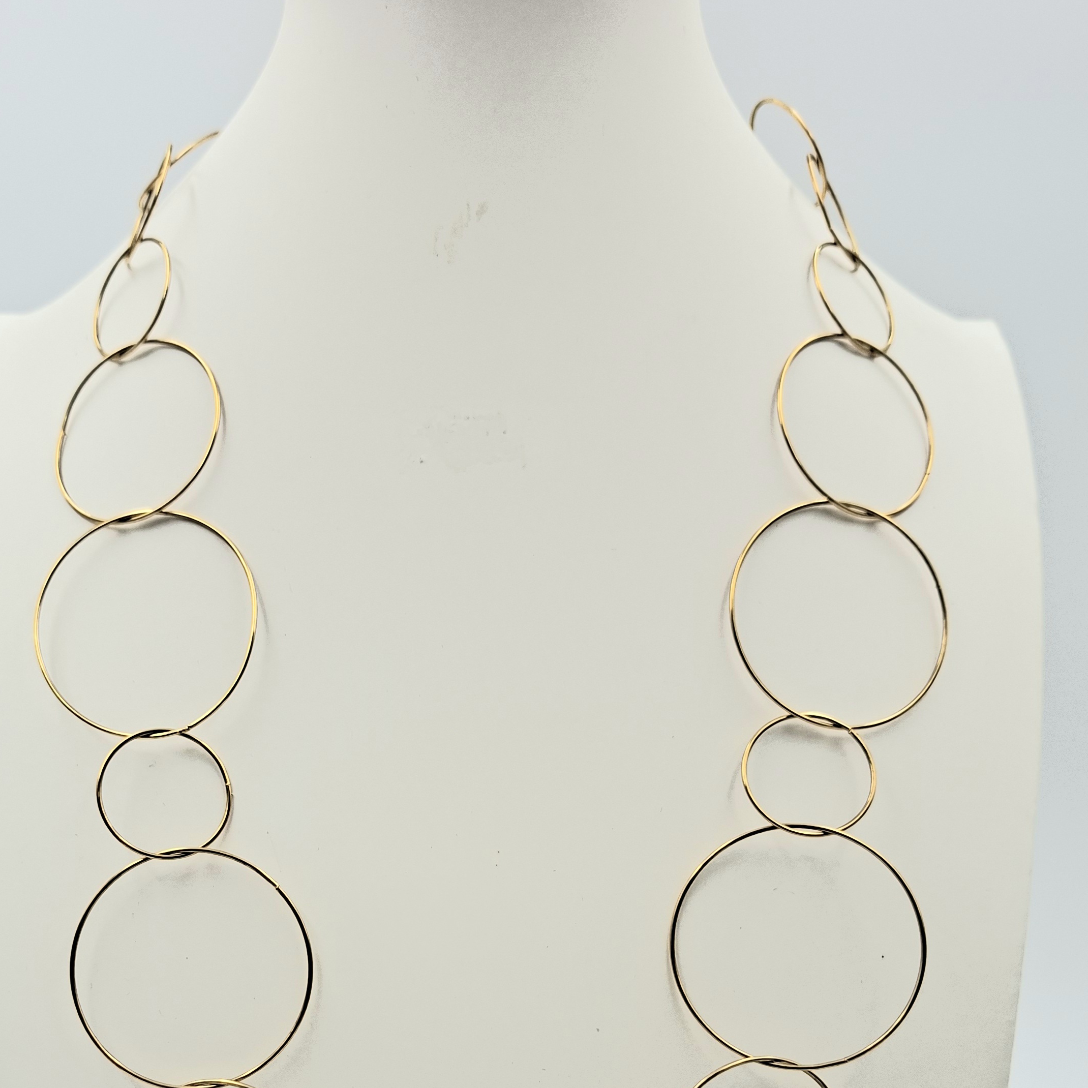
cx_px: 435
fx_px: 1351
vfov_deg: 41.5
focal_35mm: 38
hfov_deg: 43.6
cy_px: 906
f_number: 1.8
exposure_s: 1/357
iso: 50
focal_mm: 5.54
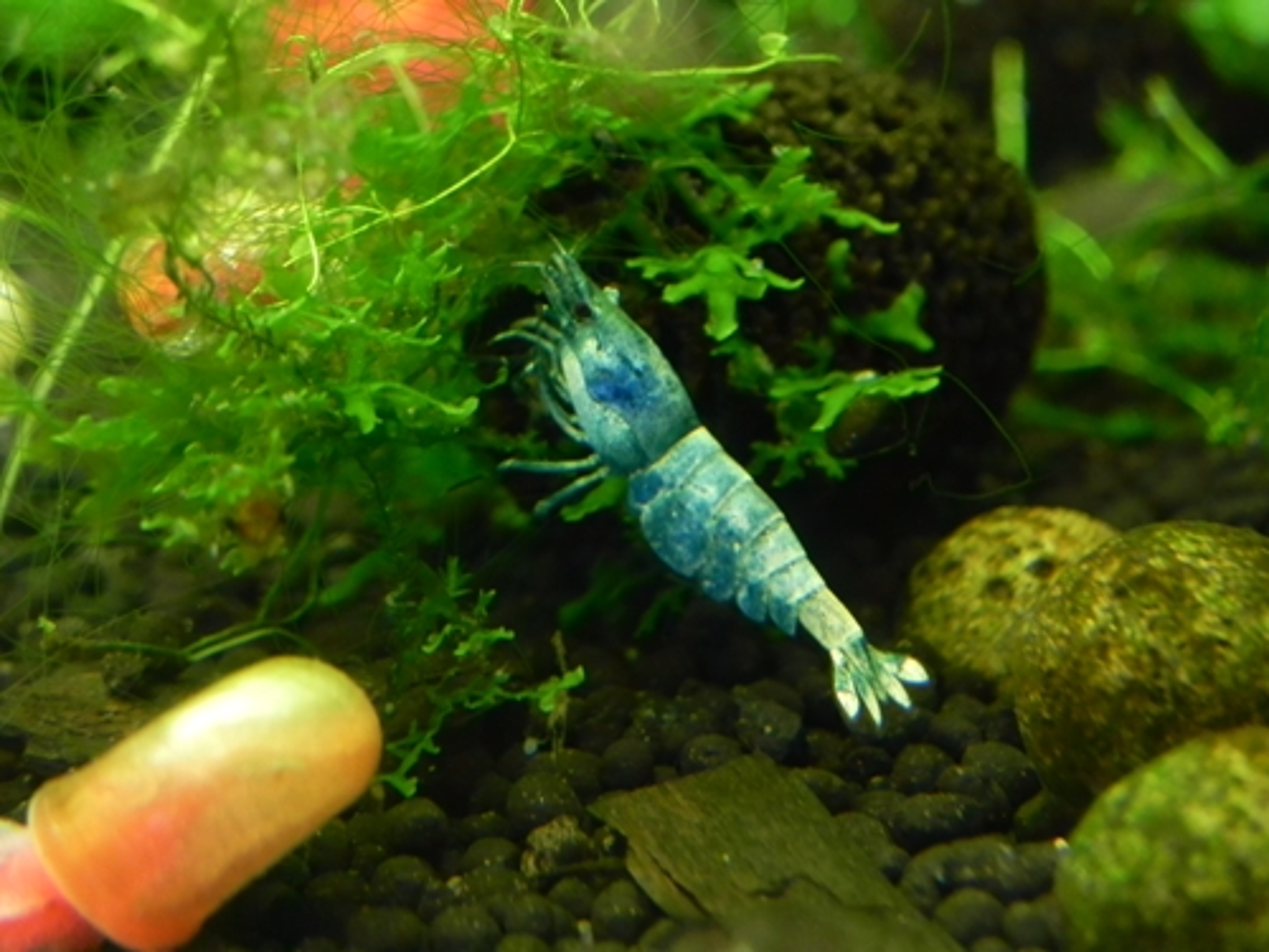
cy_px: 476
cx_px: 634
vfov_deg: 14.1
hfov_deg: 18.7
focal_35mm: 105
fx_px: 3849
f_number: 4
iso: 200
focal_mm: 18.8
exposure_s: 1/4
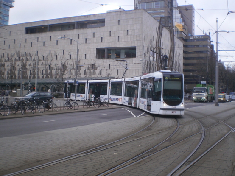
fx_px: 265
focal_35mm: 39
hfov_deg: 47.9
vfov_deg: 36.8
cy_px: 88
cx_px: 118
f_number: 4.6
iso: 100
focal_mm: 6.3
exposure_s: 1/125
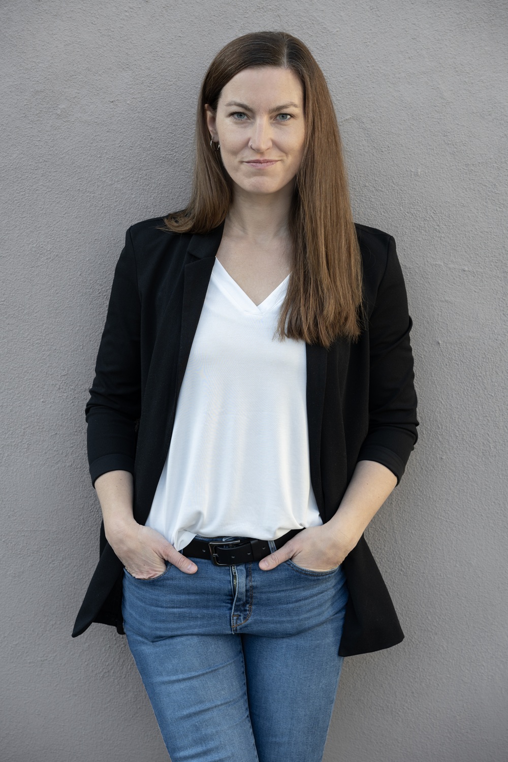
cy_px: 381
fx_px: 1333
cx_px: 254
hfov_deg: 21.6
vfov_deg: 31.9
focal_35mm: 63
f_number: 4.5
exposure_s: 1/200
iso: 200
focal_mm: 63
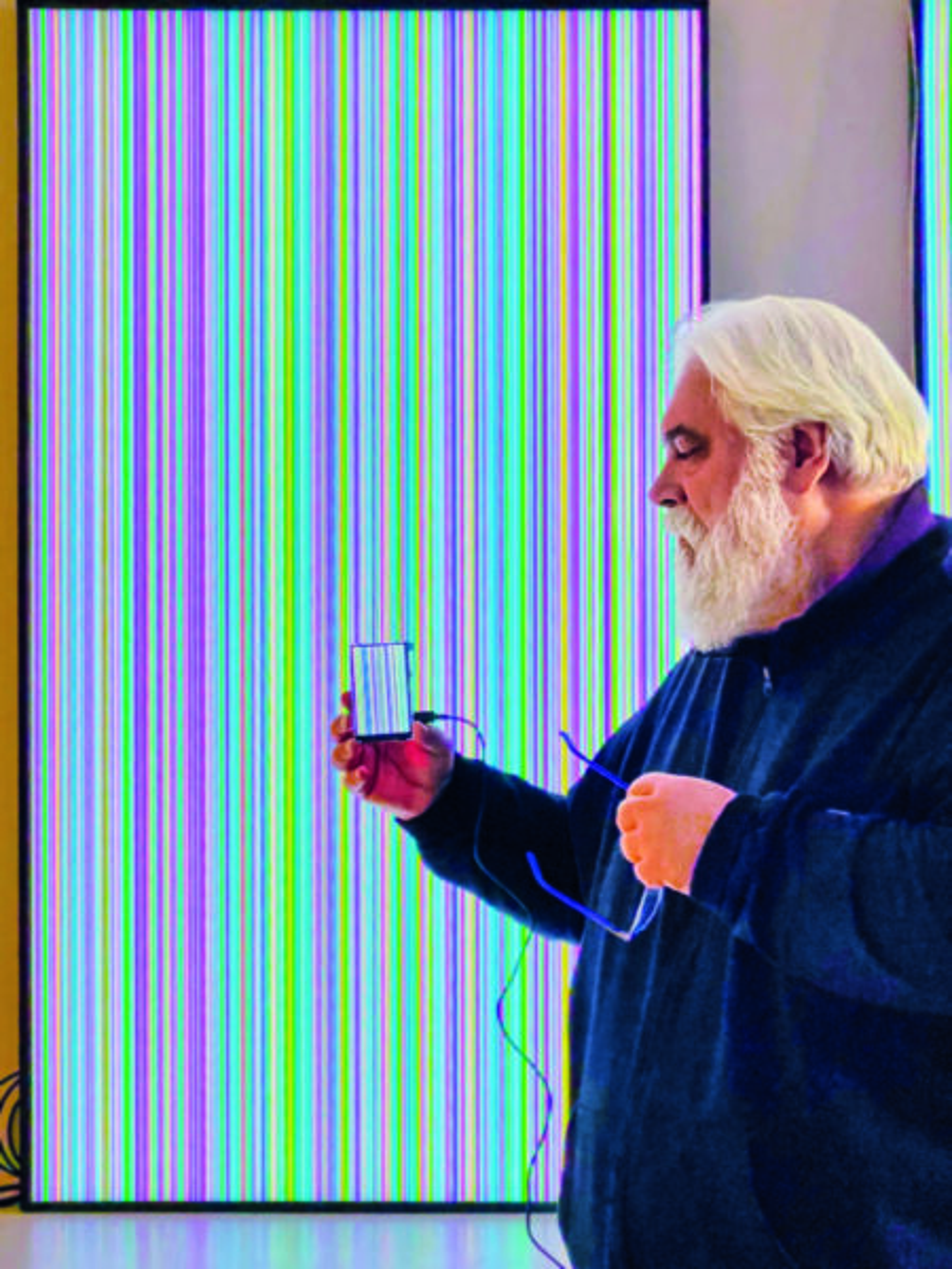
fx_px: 2347
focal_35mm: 64
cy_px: 634
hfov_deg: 22.9
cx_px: 476
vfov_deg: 30.3
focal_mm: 7.5
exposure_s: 1/50
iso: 320
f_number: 2.2
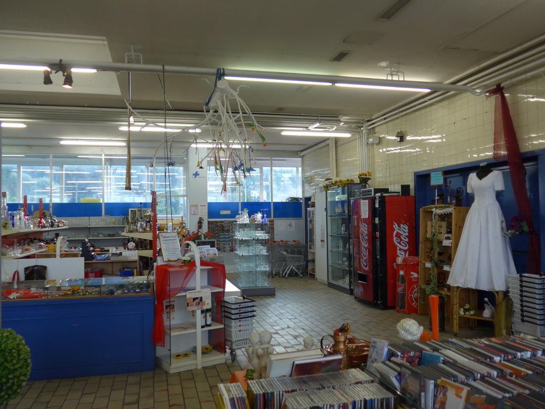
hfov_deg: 61.7
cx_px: 272
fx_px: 457
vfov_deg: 48.2
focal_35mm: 29
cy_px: 204
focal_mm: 6
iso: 80
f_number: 2
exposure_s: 1/60
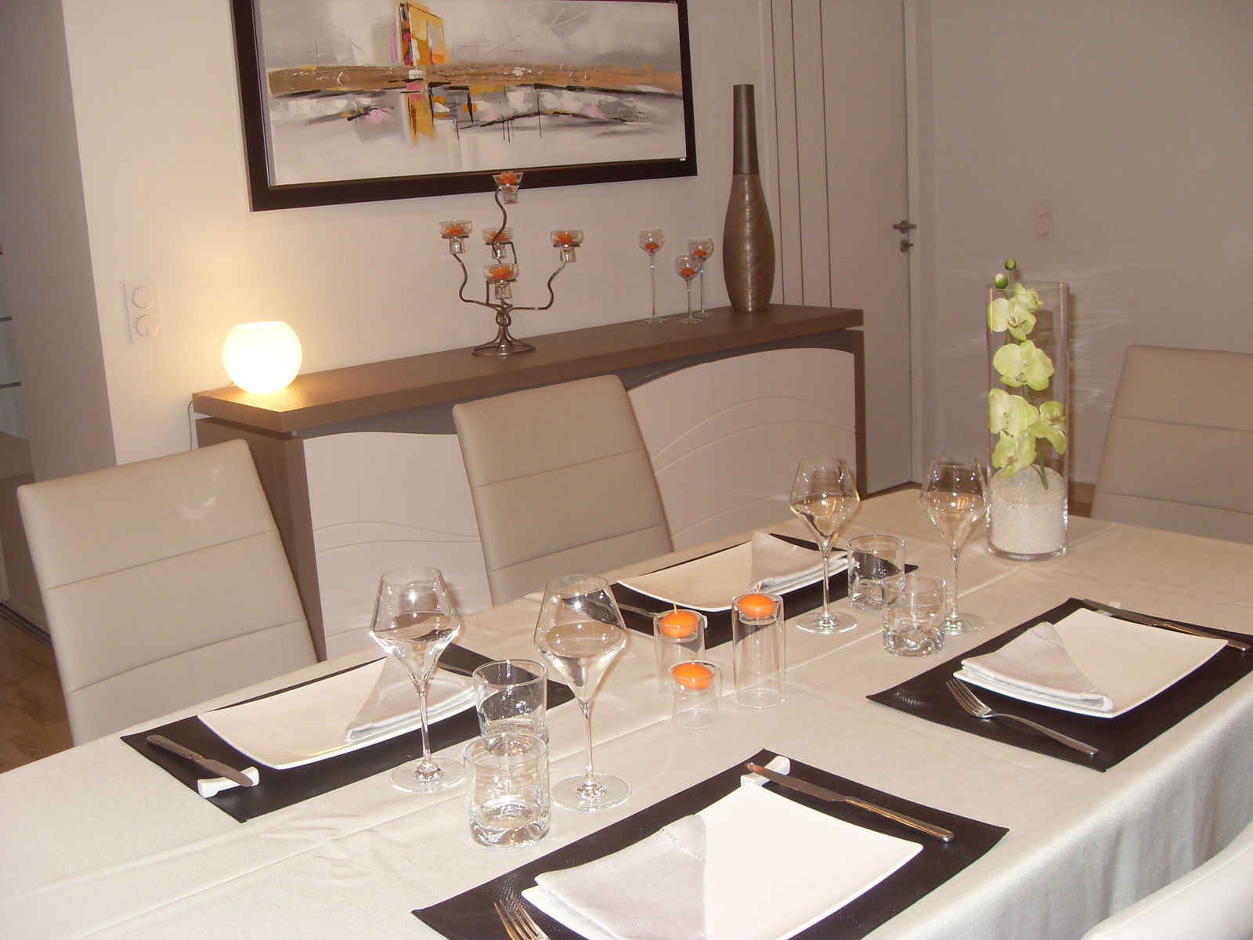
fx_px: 1267
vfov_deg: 40.7
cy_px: 470
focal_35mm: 35
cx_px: 626
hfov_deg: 52.6
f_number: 2.8
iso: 100
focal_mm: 6.3
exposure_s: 1/45
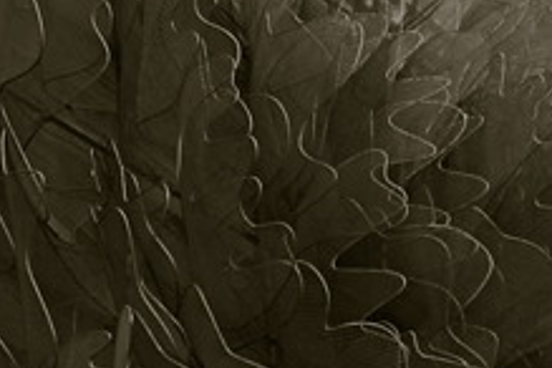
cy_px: 319
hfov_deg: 12.0
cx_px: 660
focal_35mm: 168
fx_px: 2576
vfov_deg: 8.1
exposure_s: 1/180
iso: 200
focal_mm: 24
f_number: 6.7
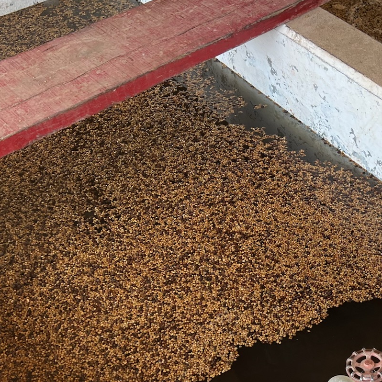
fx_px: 737
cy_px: 258
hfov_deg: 28.1
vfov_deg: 28.9
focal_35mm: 59
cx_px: 336
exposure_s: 1/121
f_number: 1.5
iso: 40
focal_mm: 5.7
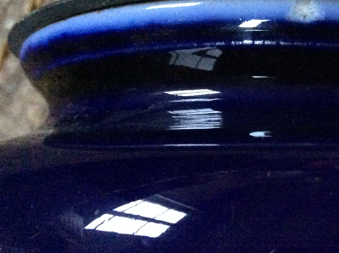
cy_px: 81
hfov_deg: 32.8
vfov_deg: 25.4
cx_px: 273
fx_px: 557
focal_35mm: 57
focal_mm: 3.3
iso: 800
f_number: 2.4
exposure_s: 1/17
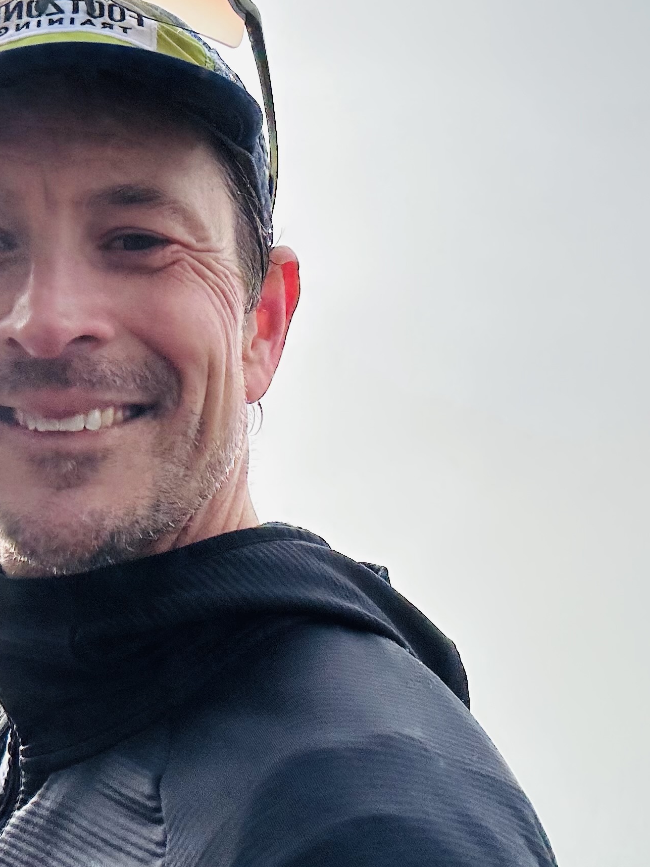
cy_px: 343
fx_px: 1352
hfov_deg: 26.6
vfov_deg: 35.4
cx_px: 142
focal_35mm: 54
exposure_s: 1/3356
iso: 25
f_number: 1.9
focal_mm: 2.69
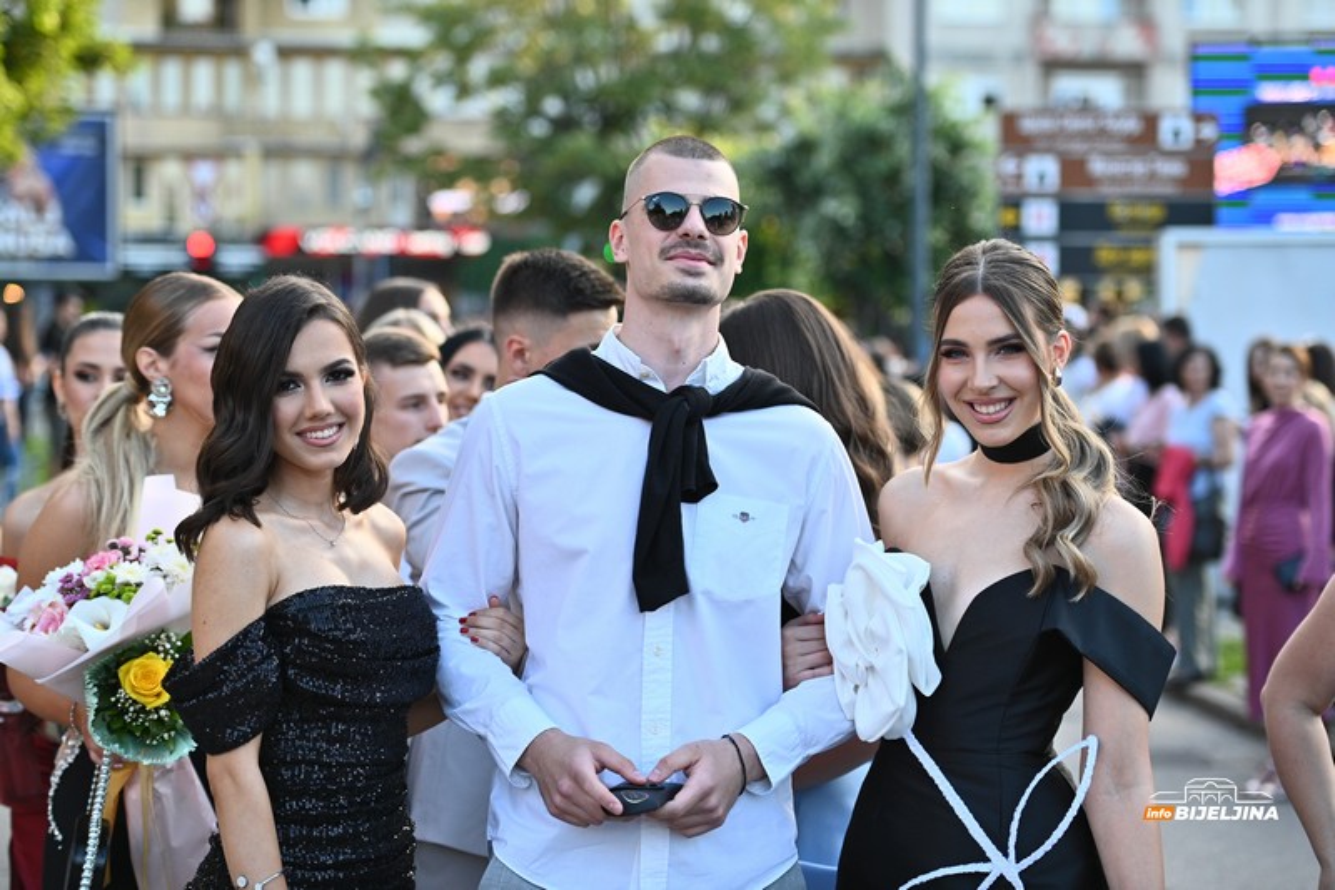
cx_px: 668
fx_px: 3040
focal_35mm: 82
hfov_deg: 24.8
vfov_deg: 16.6
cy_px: 445
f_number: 2.8
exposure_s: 1/1250
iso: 800
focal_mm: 82
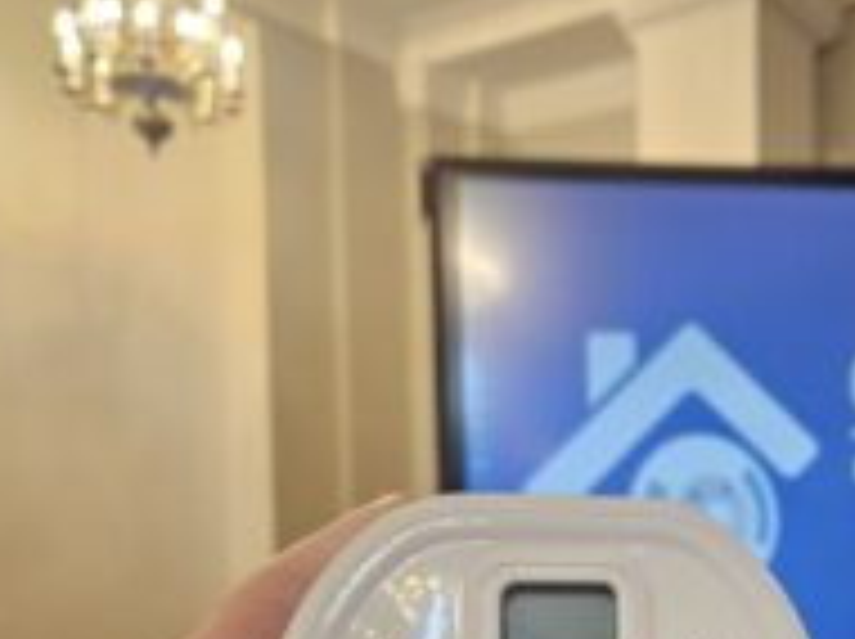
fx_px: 1061
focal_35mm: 43
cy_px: 580
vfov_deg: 31.8
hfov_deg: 41.9
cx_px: 686
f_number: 1.8
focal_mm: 5.4
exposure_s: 1/60
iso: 64
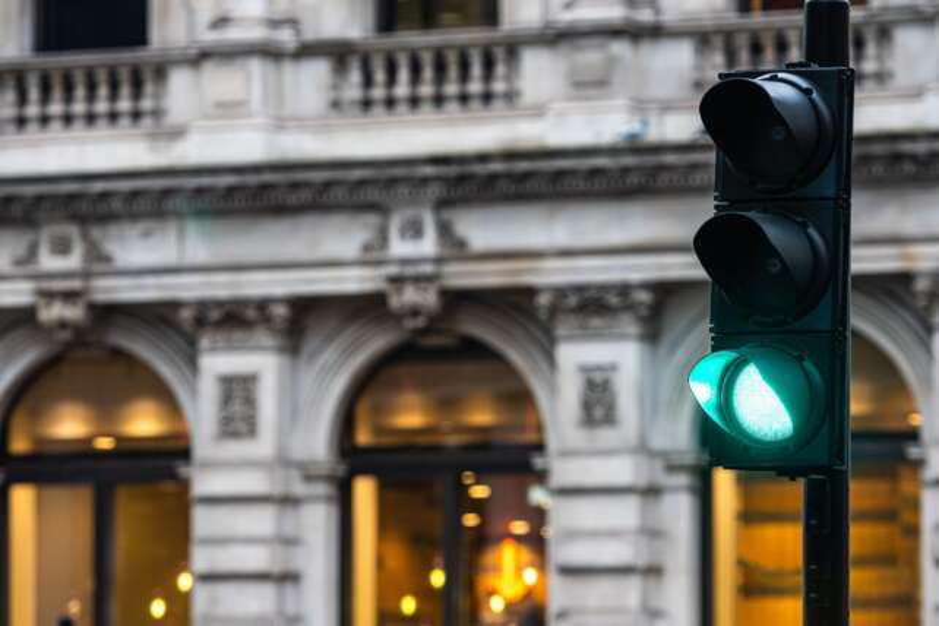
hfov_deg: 9.5
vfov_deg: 6.3
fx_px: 5673
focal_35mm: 218
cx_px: 470
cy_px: 313
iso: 400
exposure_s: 1/125
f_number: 4
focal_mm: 145
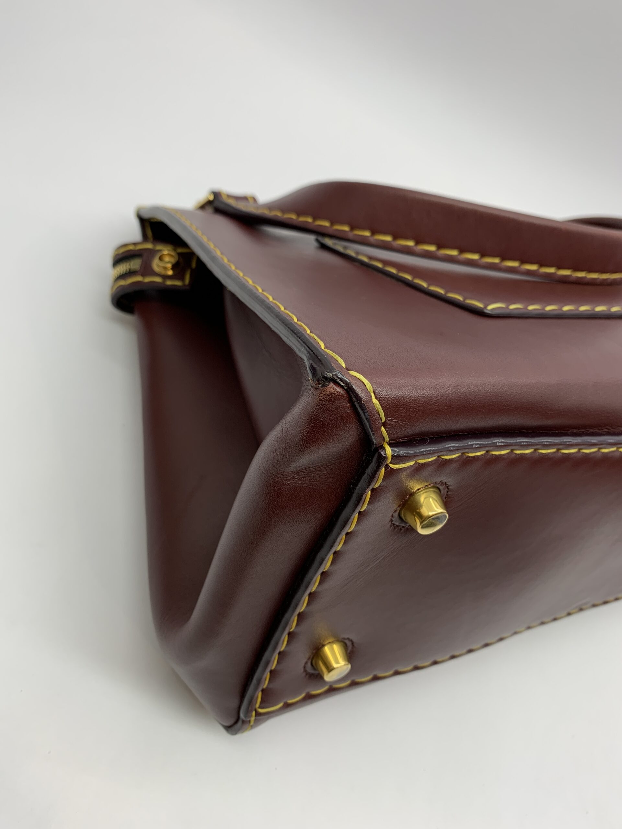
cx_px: 311
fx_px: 623
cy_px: 414
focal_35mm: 26
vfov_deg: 67.3
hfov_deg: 53.1
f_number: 1.8
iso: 32
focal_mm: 4.25
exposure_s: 1/100
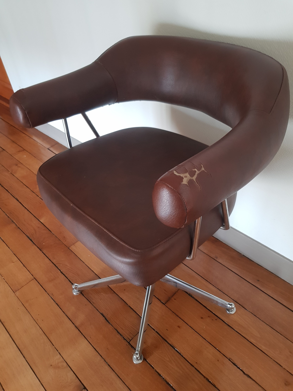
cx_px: 146
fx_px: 293
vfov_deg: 67.3
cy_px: 196
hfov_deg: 53.1
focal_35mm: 26
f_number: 1.7
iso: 200
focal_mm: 4.2
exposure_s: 1/25
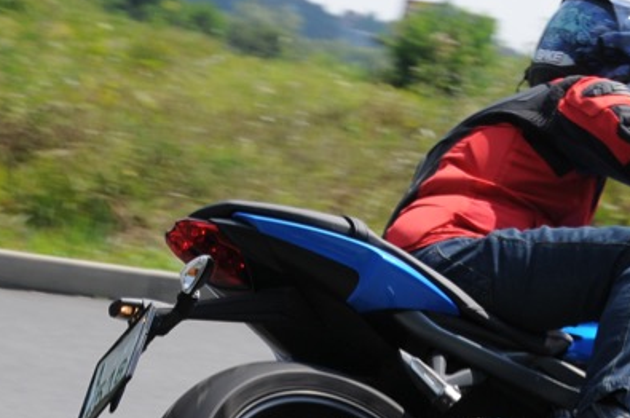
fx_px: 2726
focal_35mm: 156
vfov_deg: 8.7
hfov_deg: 13.1
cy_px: 440
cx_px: 480
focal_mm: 38
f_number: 8
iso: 200
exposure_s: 1/500
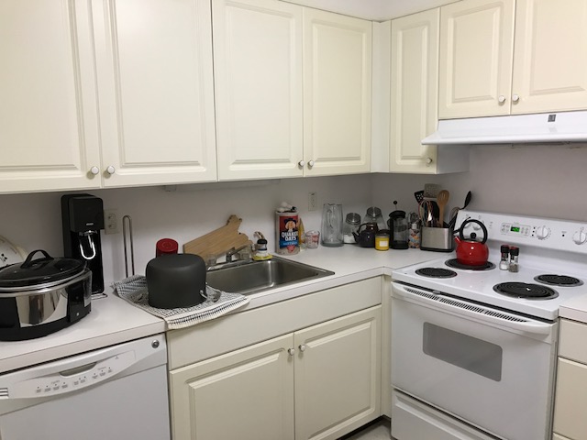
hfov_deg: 63.4
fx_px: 475
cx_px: 294
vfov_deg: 49.7
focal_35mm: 28
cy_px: 220
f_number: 1.8
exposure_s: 1/24
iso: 40
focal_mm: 3.99
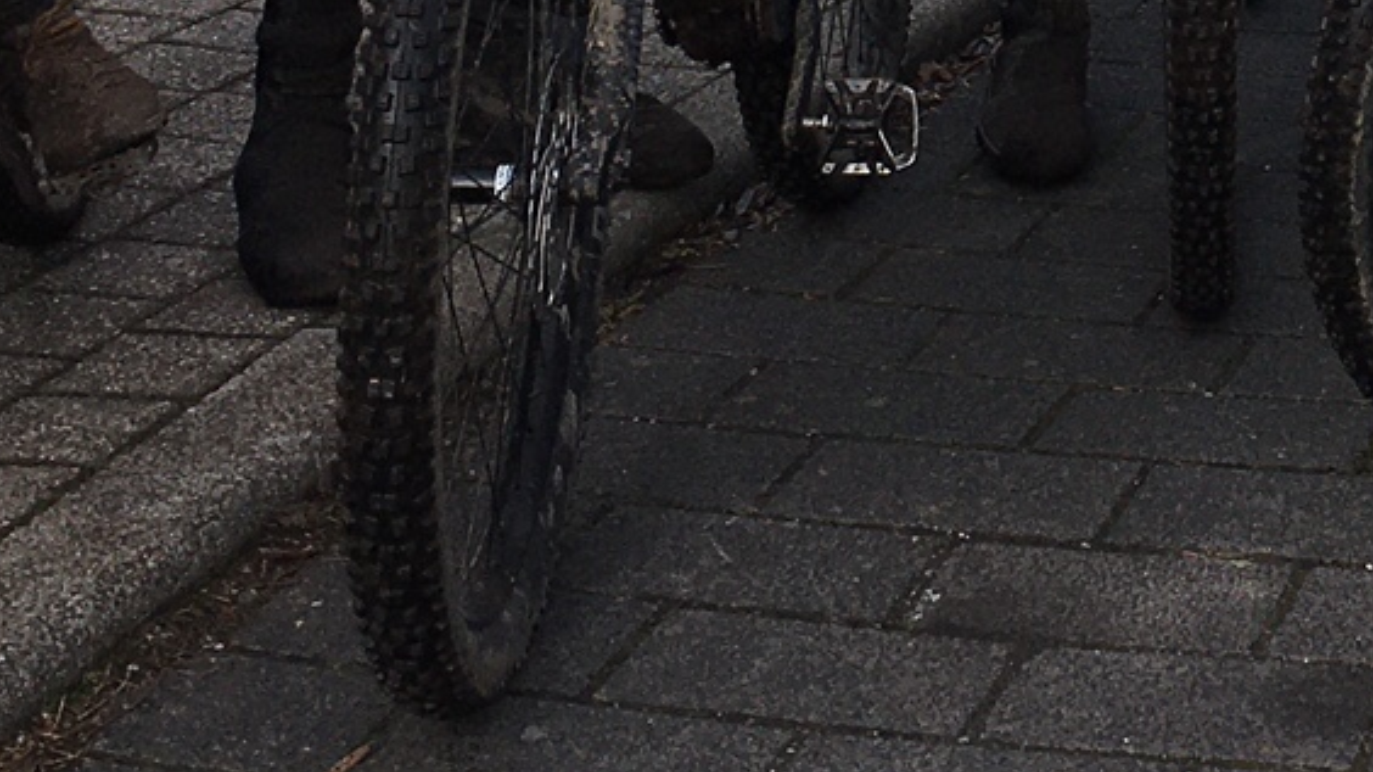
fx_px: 4113
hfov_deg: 18.3
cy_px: -658
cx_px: 1480
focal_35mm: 113
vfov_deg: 10.1
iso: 25
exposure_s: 1/864
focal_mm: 4.15
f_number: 2.2
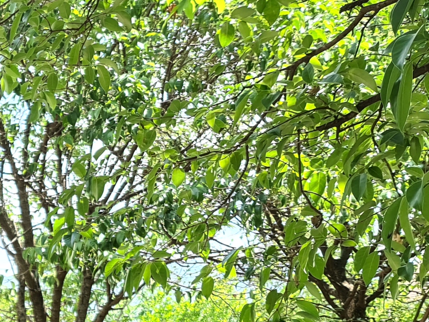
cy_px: 466
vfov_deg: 16.1
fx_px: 1053
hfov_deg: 19.5
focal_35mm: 85
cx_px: -245
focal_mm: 7
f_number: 1.8
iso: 50
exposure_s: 1/100
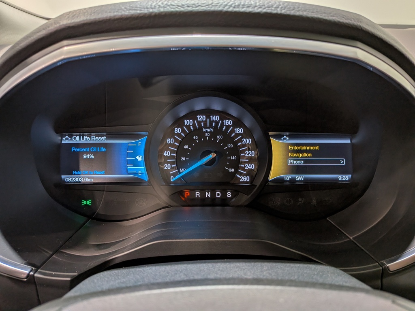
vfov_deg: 56.8
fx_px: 288
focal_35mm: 24
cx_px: 208
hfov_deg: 71.6
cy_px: 156
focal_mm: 4.53
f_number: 1.7
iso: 30
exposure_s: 1/120
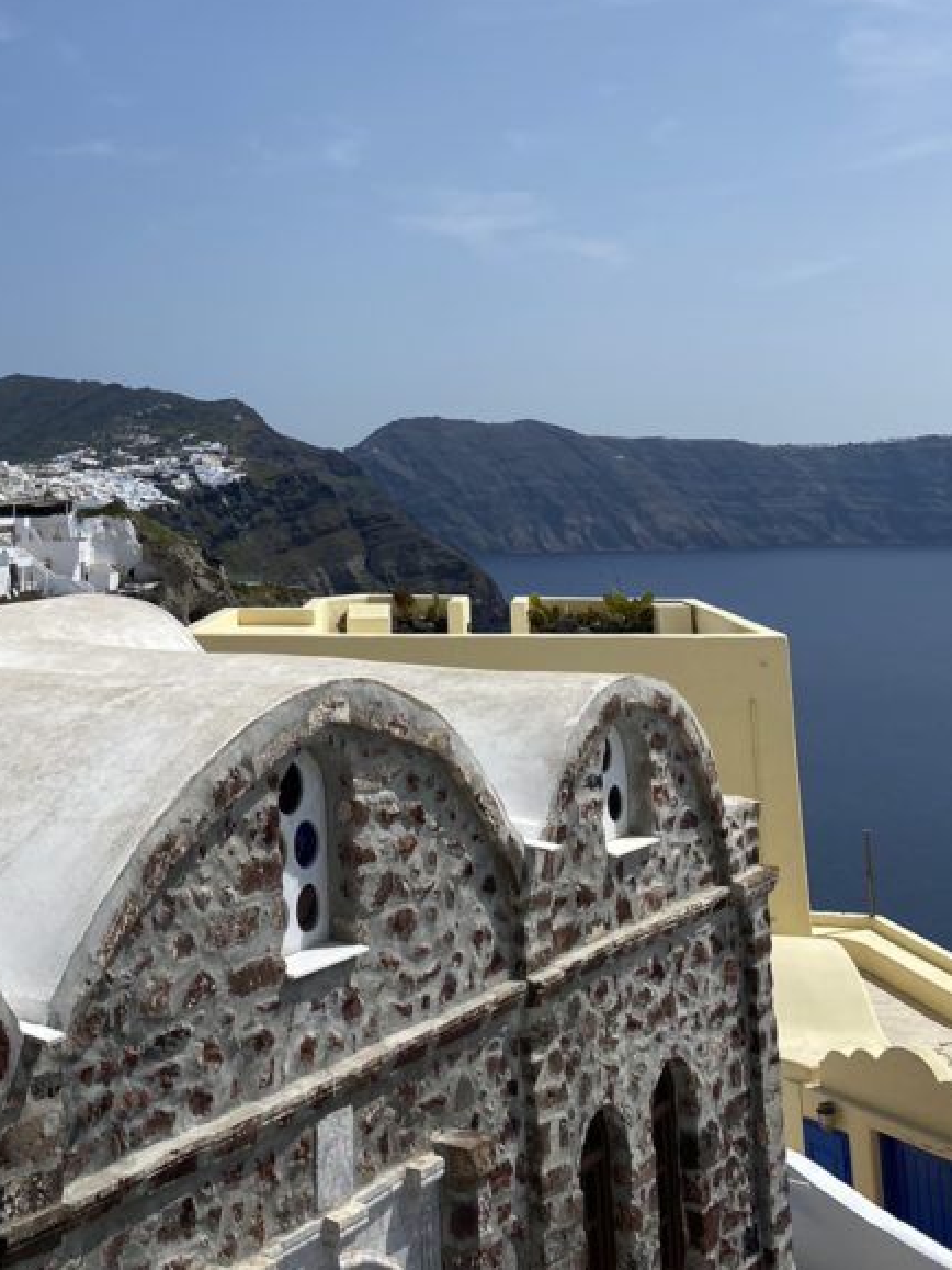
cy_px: 195
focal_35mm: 46
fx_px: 1687
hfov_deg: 30.8
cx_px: 195
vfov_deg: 39.1
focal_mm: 4.25
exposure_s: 1/7692
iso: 32
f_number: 1.8
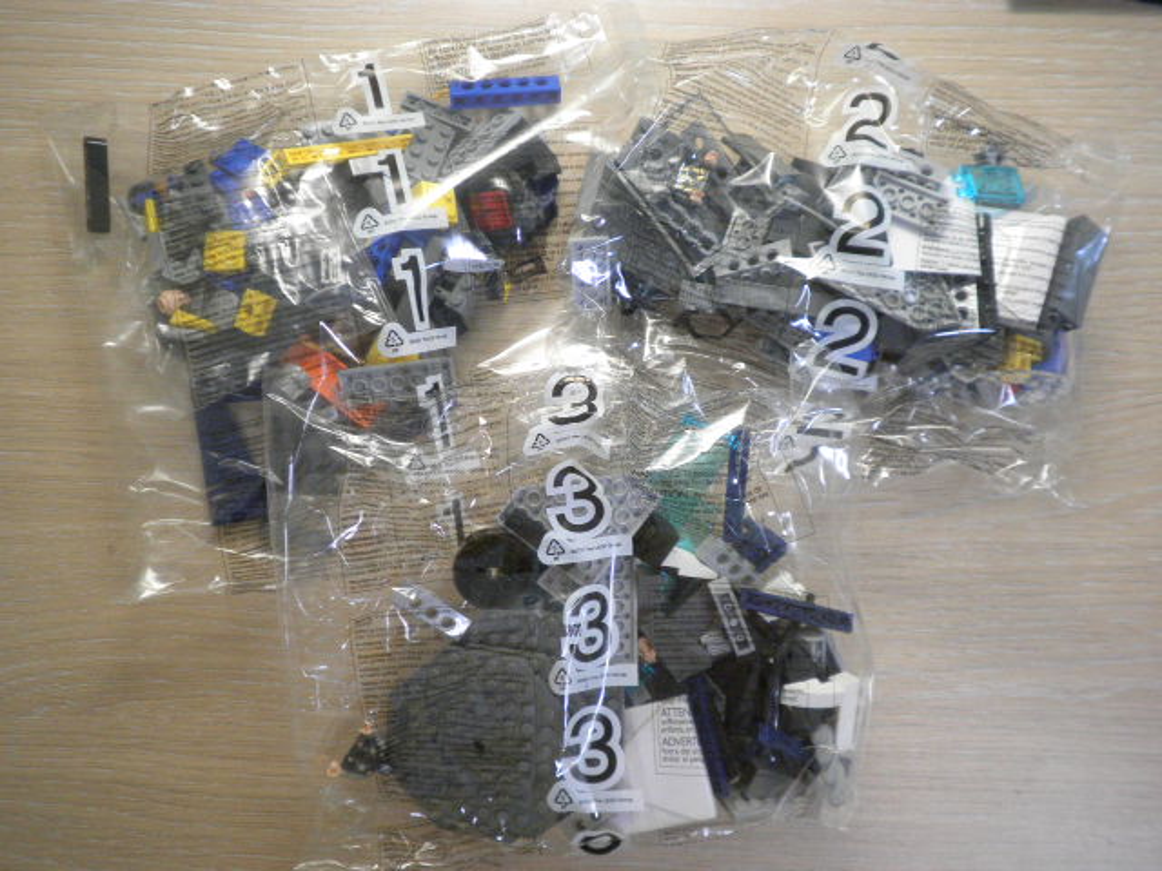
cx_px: 581
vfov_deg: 45.4
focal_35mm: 31
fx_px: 1041
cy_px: 436
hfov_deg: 58.4
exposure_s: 1/40
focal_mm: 5.5
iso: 125
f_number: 2.8
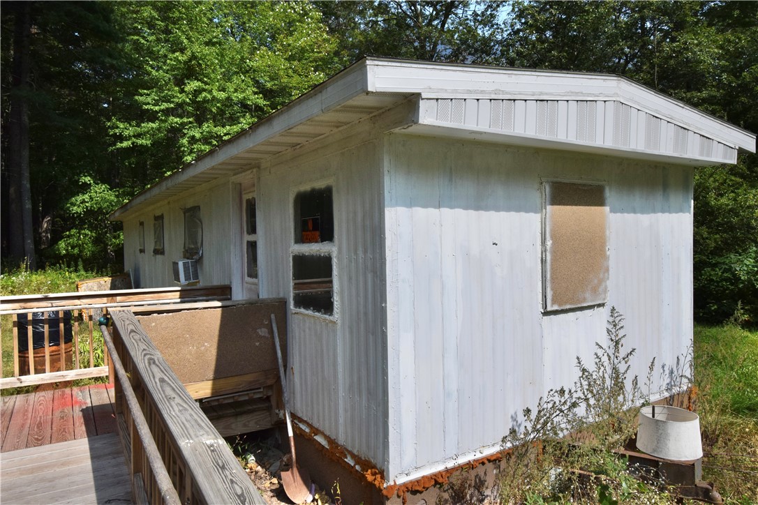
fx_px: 505
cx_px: 379
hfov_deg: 73.7
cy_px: 252
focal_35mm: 24
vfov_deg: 53.1
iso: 800
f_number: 14
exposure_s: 1/800
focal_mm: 16
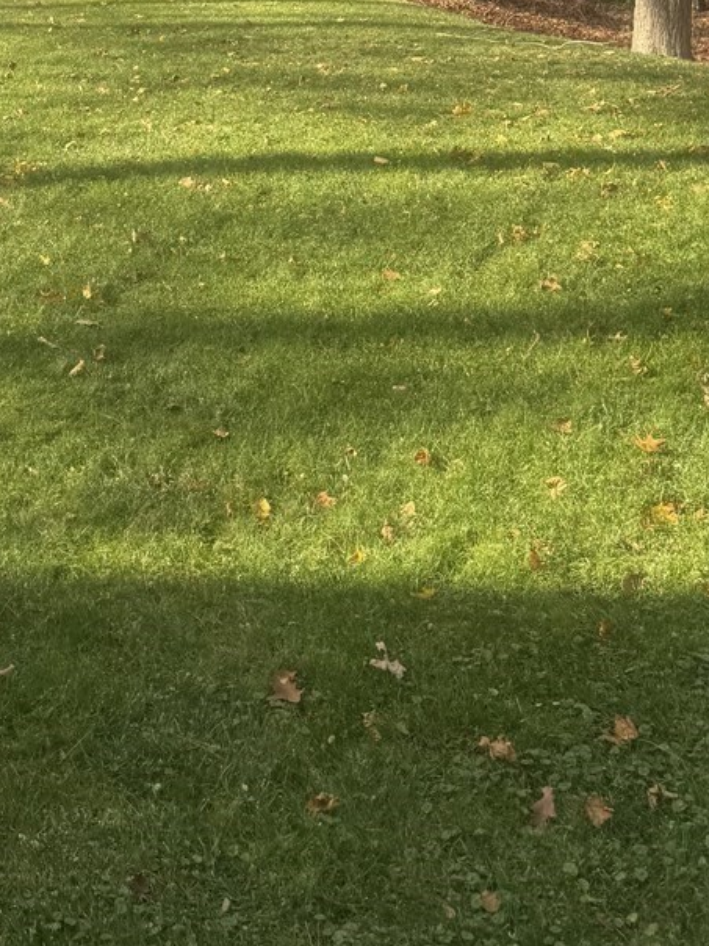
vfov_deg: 29.1
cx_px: 89
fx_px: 1666
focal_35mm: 61
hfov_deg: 23.5
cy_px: -52
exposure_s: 1/1094
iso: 80
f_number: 1.78
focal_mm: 6.76
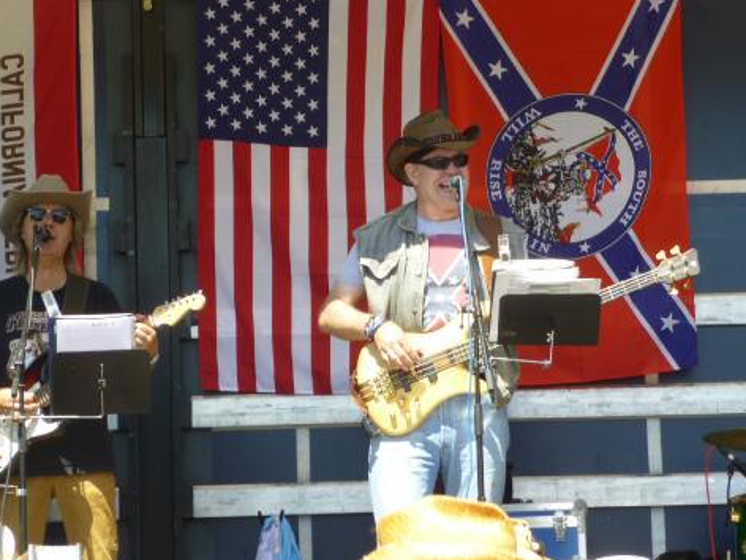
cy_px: 252
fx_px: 3642
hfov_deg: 11.7
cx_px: 465
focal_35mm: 169
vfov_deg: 8.8
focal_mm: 23.7
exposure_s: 1/100
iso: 100
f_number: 5.8
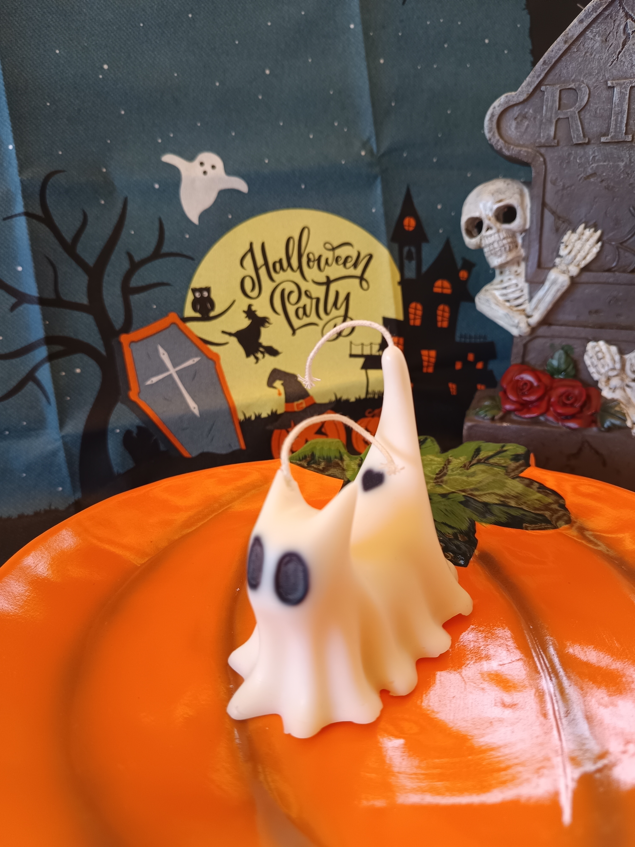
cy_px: 424
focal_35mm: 24
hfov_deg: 56.8
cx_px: 318
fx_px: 587
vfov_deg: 71.6
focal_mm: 5.31
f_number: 1.7
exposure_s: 1/50
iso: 236
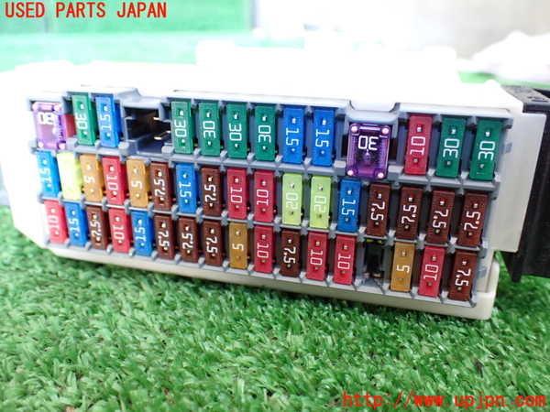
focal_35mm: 30
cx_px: 275
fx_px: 477
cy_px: 206
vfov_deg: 46.8
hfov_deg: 60.0
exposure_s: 1/40
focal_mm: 5.4
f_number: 2.3
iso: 800
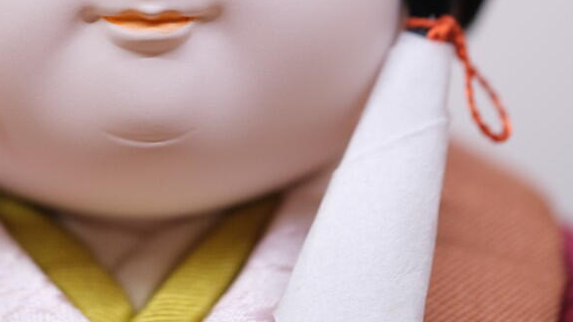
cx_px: 151
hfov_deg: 6.6
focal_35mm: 325
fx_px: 4937
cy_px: -149
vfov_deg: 3.7
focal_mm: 80
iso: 160
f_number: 2.8
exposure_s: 1/20
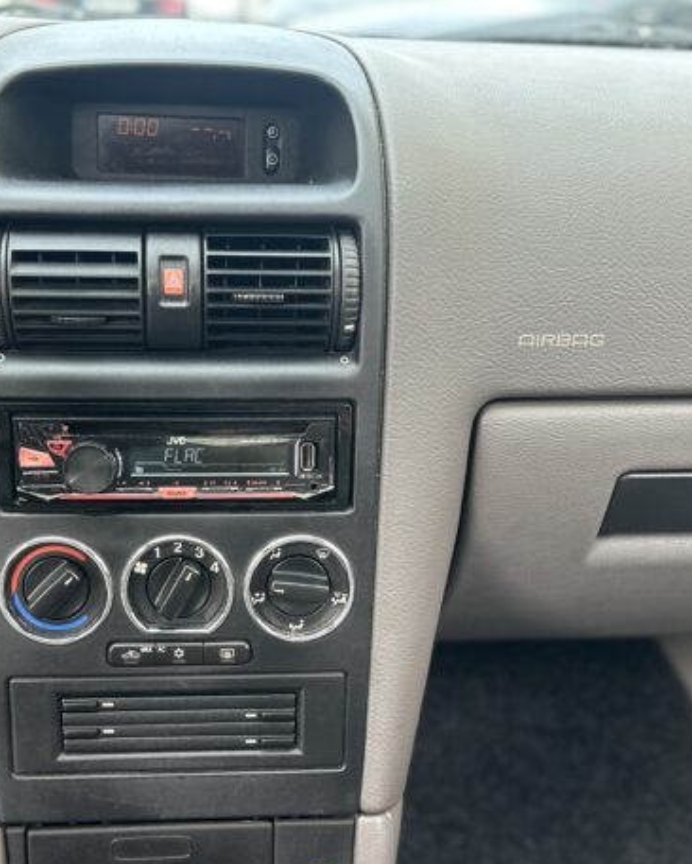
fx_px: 1049
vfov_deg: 44.2
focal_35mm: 41
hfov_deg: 36.2
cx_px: 248
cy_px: 562
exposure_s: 1/121
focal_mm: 6.86
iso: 125
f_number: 1.78
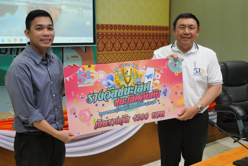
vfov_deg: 31.2
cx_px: 114
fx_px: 296
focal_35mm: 43
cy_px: 71
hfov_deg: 45.4
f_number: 5.6
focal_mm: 17
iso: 1600
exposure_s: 1/50
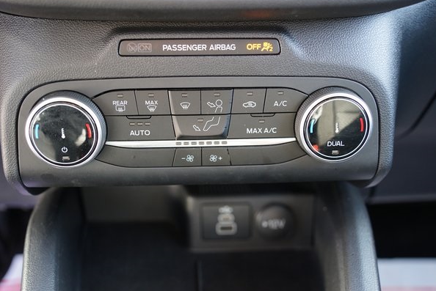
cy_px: 150
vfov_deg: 31.9
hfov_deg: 46.4
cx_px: 211
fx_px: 509
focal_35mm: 42
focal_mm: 39
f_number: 4
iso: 1000
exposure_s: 1/60
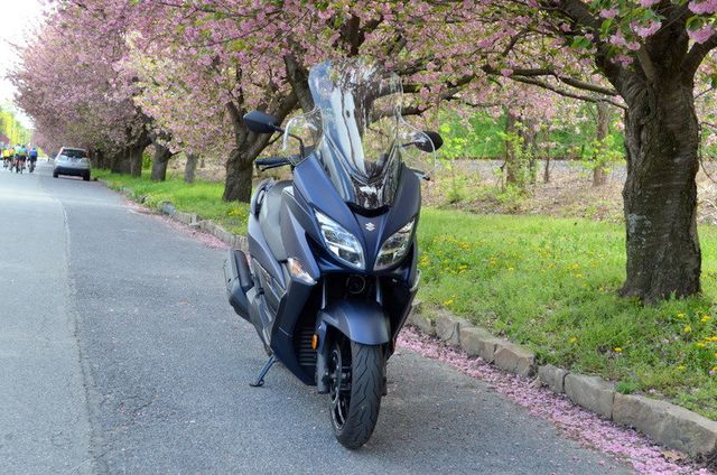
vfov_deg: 28.0
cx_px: 358
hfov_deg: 41.2
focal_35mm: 48
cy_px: 238
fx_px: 954
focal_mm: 32
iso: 220
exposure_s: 1/125
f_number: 5.6
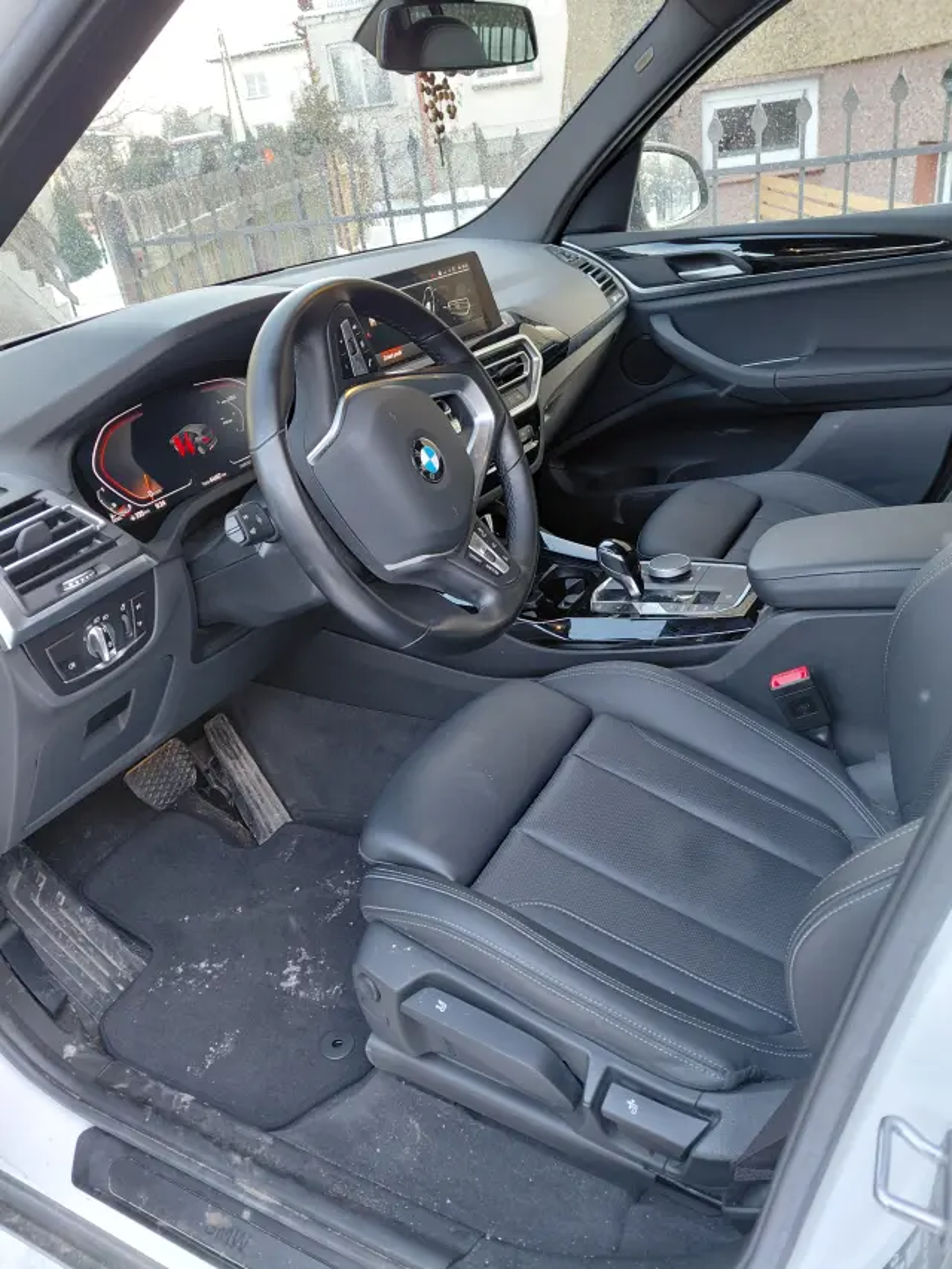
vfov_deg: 69.4
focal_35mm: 25
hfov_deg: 54.9
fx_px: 916
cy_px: 634
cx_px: 476
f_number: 1.8
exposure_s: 1/120
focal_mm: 4.69
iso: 200
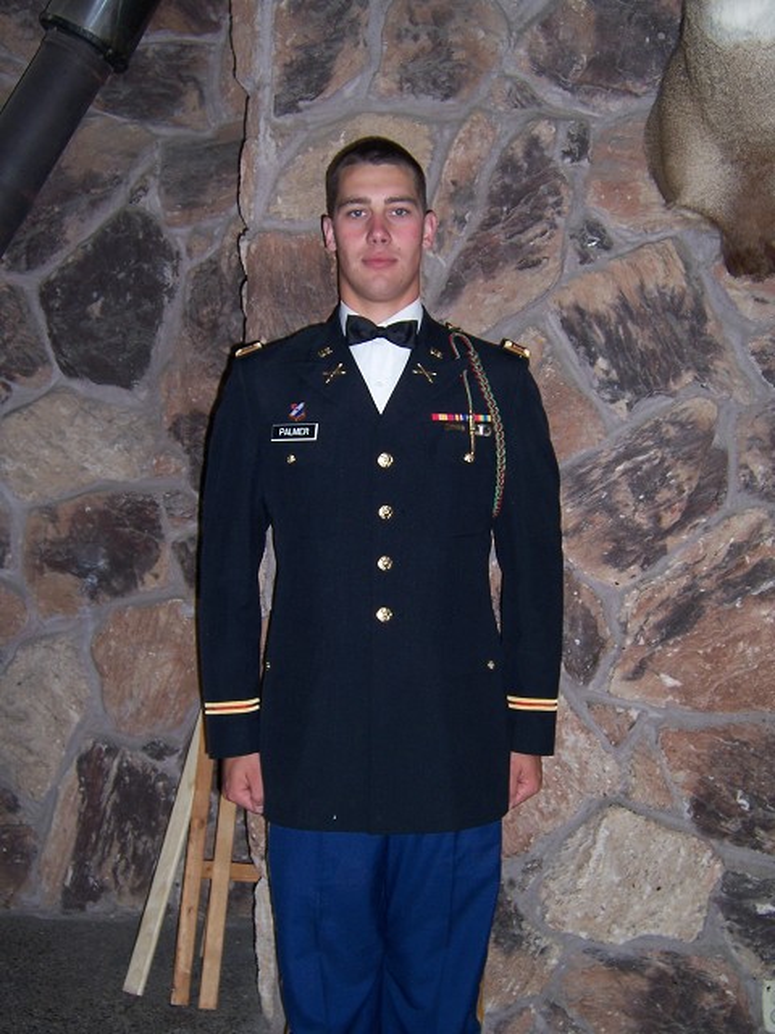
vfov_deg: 46.8
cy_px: 517
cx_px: 388
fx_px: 1194
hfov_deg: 36.0
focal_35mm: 40
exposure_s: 1/60
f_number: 3.4
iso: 80
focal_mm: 6.7
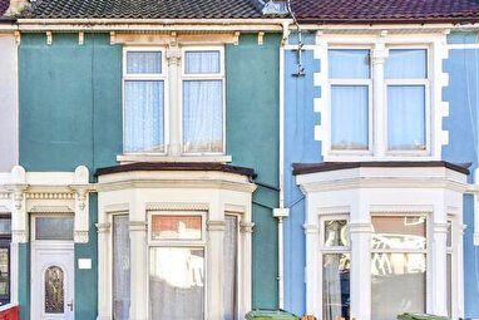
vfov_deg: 30.5
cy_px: 173
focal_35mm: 44
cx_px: 109
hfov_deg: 42.8
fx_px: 586
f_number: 8
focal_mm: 16
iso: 400
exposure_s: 1/400
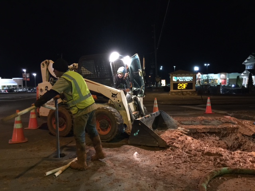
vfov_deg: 48.2
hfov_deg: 61.7
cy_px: 96
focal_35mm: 29
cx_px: 128
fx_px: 214
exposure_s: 1/4
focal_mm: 4.15
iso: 125
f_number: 2.2
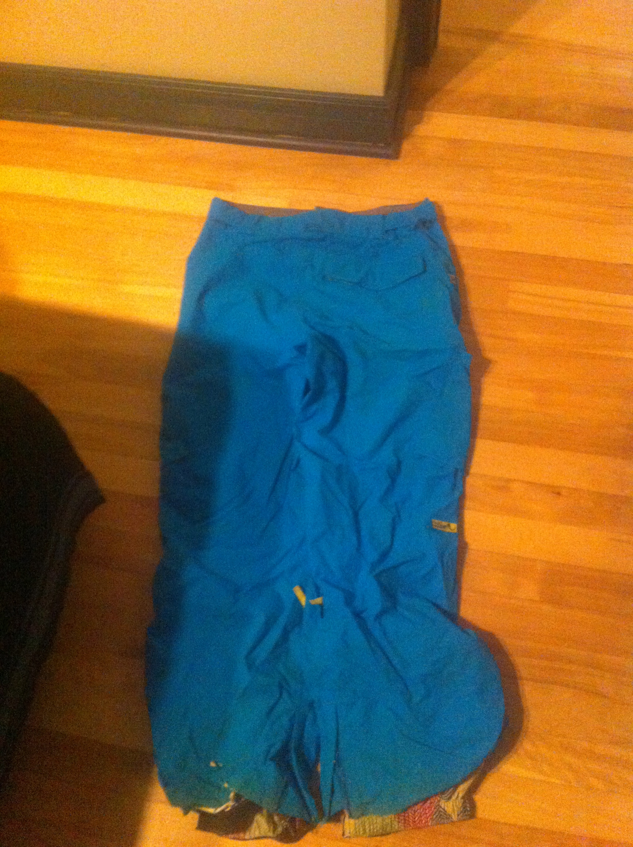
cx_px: 316
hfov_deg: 40.6
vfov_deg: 52.7
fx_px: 856
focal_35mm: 35
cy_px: 424
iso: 1000
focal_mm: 3.85
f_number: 2.8
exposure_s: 1/17
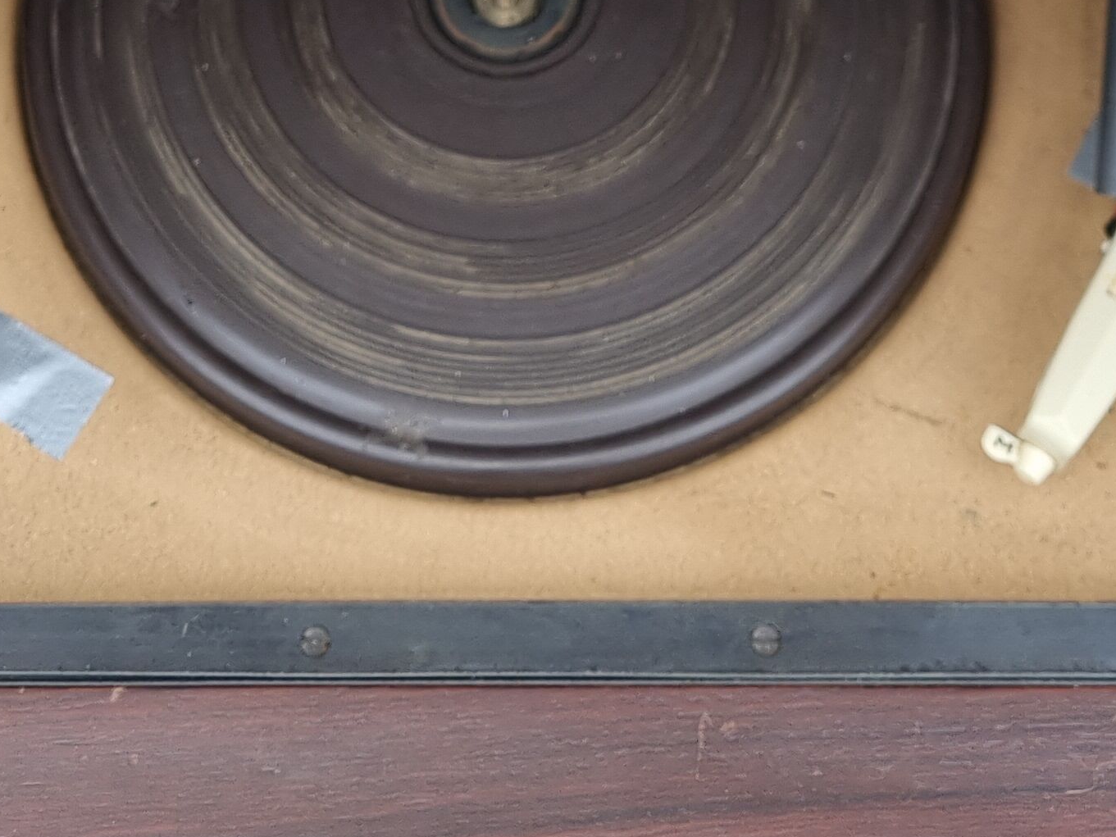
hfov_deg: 25.3
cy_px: -371
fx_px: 2483
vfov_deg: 17.5
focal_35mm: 77
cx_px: 516
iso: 50
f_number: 1.8
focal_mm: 5.4
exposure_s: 1/406
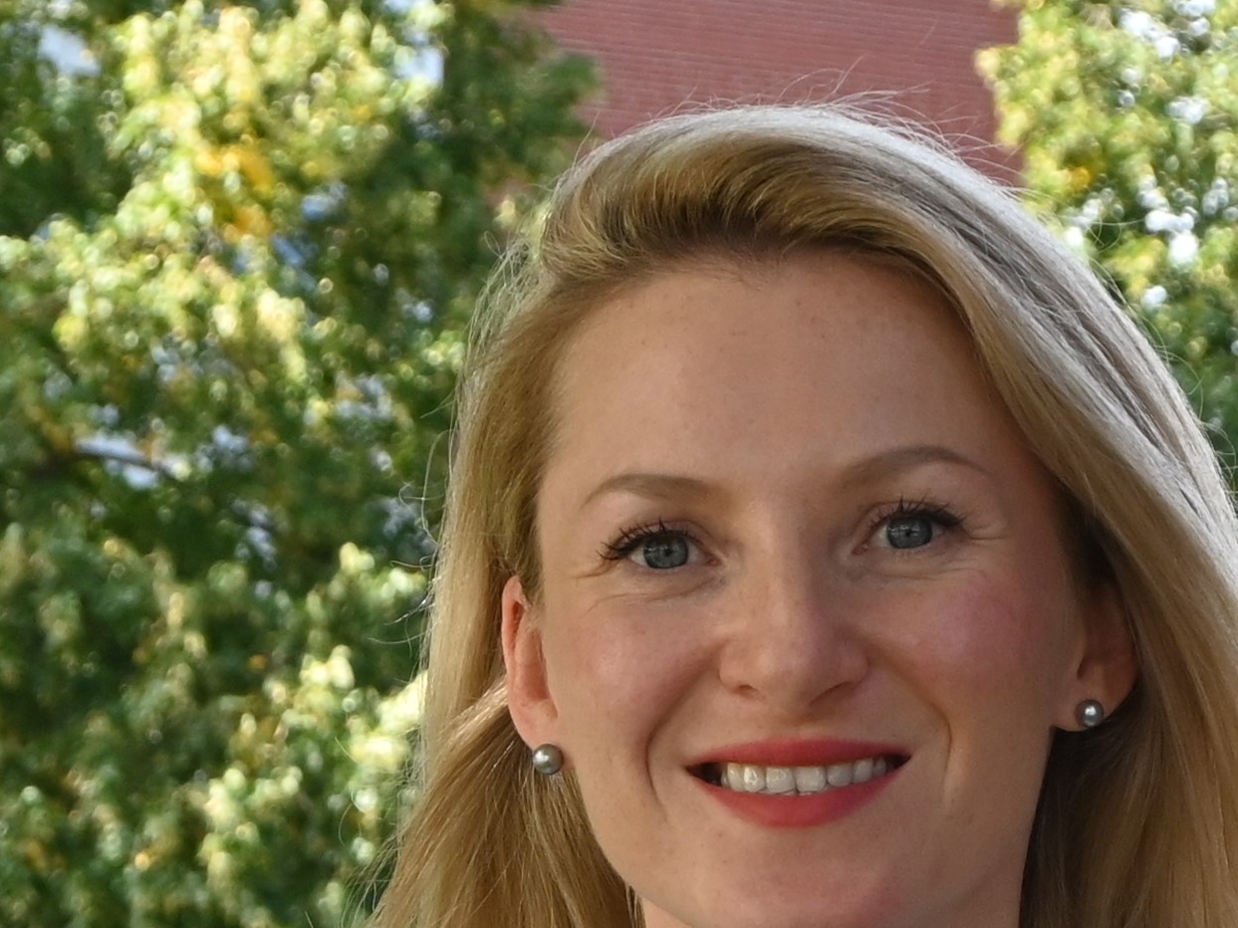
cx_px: 847
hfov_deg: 18.8
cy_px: 1006
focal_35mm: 104
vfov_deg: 13.9
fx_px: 3719
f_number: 5.6
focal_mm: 26
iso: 320
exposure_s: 1/400
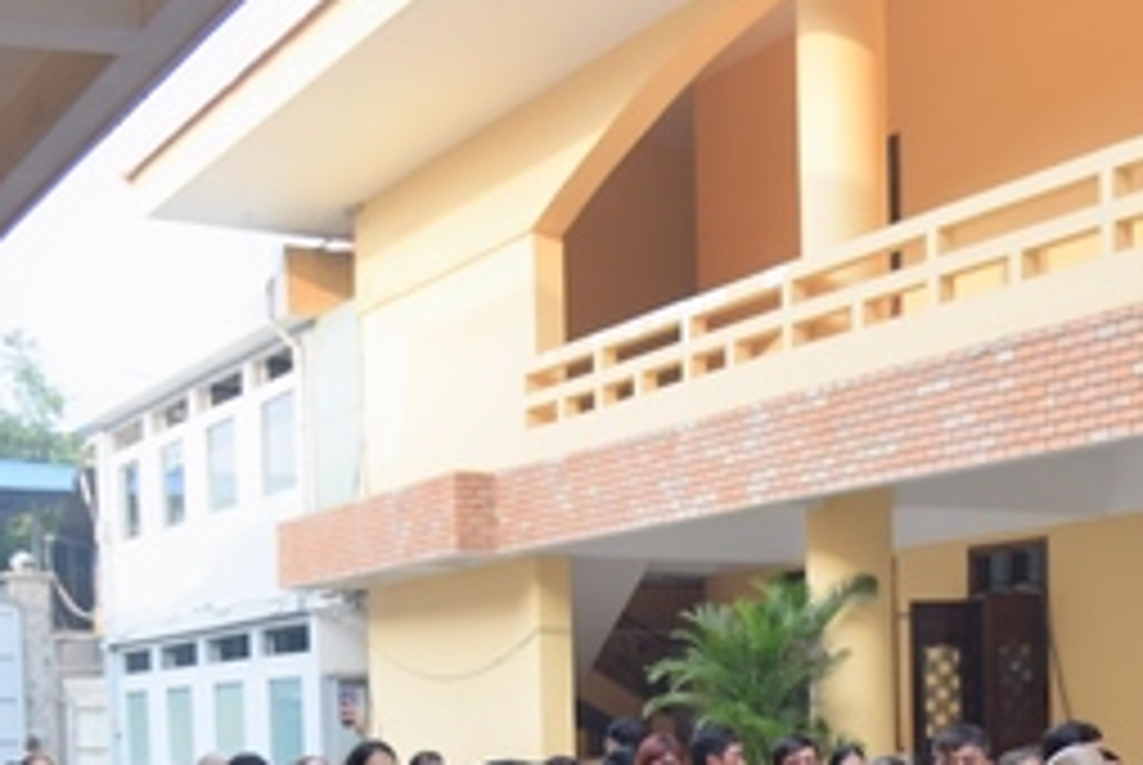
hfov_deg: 27.5
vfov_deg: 18.8
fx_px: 2193
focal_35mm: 69
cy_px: 896
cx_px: 1152
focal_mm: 27
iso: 100
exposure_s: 1/125
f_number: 4
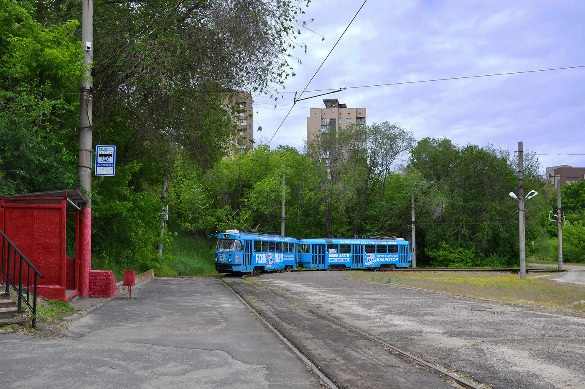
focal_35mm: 33
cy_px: 194
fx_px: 536
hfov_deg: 57.3
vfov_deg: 39.9
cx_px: 292
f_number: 6.3
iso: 200
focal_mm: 22
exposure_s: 1/320
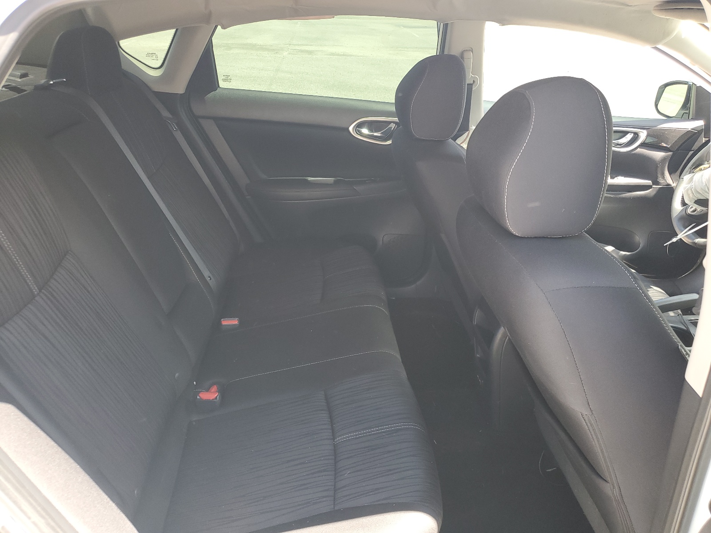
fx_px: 534
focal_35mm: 26
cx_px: 356
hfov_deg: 67.3
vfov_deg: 53.1
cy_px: 266
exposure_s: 1/120
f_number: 1.5
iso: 61
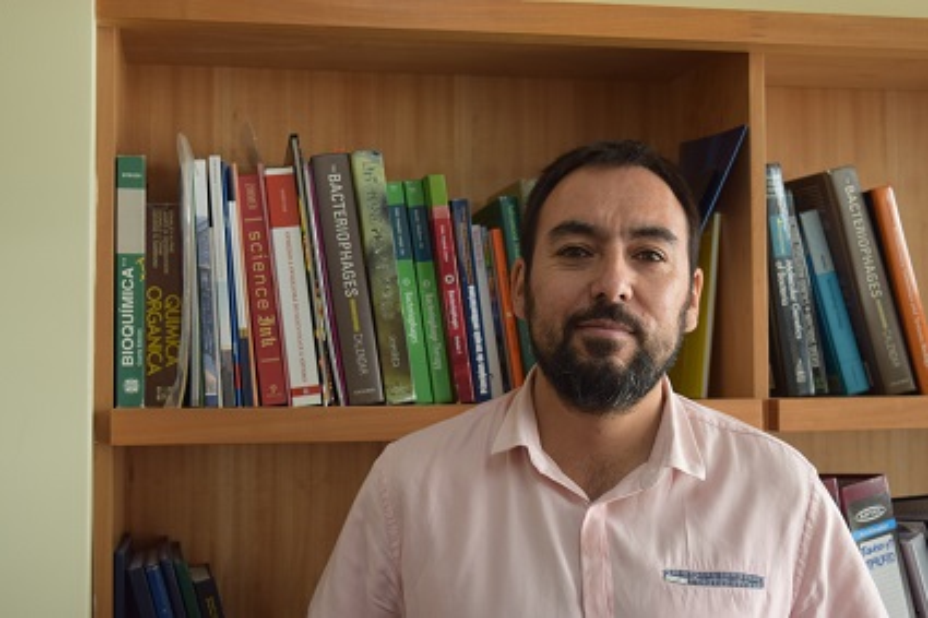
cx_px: 464
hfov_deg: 37.9
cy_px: 309
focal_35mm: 52
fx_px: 1353
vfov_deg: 25.7
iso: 400
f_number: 4.5
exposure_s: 1/60
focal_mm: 35
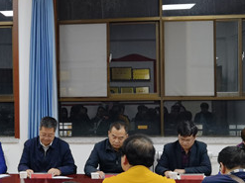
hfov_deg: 26.9
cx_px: 47
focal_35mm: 71
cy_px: 93
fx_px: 502
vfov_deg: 20.7
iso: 200
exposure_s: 1/100
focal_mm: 6.67
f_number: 1.9
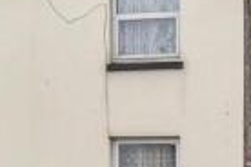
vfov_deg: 16.8
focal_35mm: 81
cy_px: 52
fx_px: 565
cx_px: 316
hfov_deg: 22.7
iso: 200
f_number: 8
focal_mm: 11.5
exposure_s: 1/125
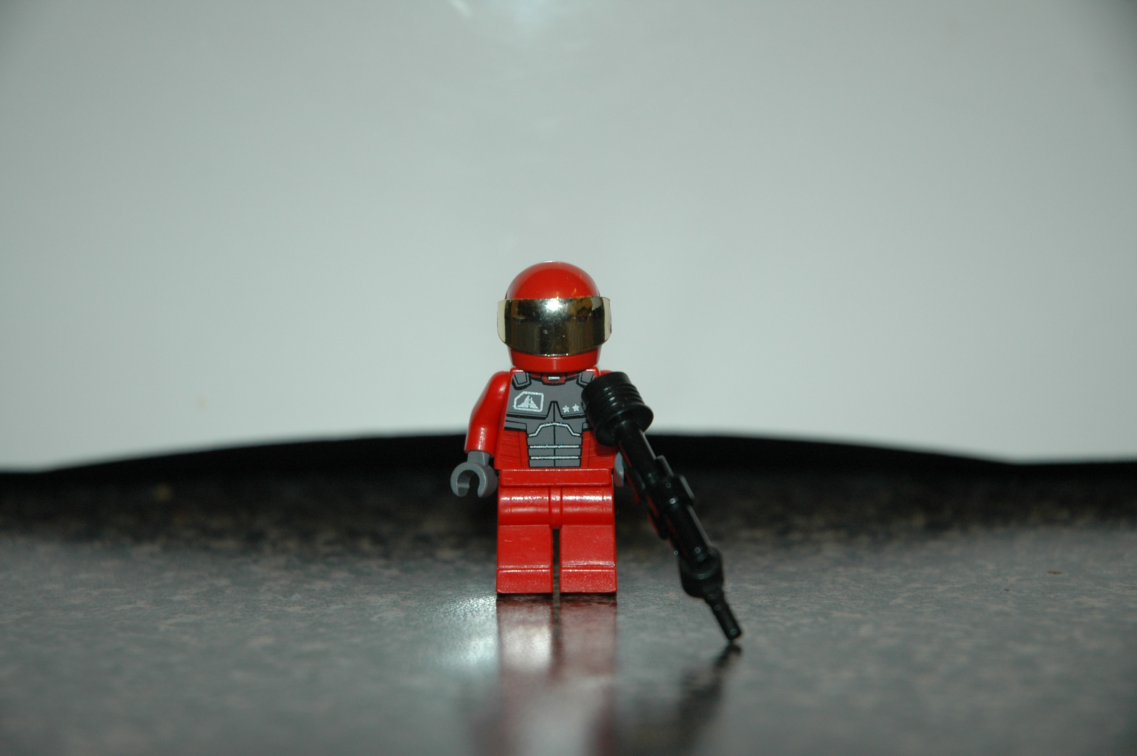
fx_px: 3313
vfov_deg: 13.0
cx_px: 568
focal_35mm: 105
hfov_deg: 19.5
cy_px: 378
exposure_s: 1/60
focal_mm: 70
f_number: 4.5
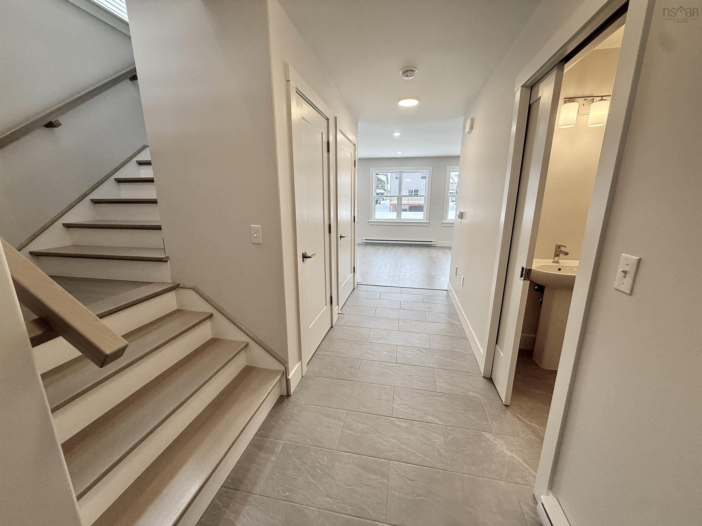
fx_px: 284
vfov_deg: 85.7
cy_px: 263
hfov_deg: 102.1
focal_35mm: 14
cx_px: 351
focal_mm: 2.22
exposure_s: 1/120
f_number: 2.2
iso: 125
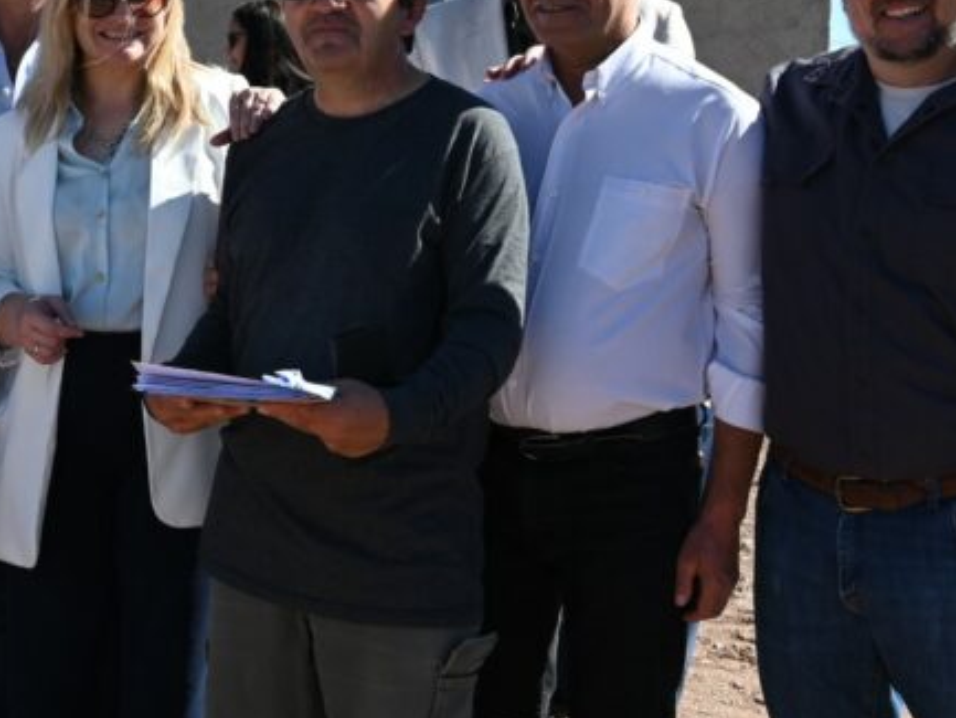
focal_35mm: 75
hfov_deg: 25.2
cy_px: 313
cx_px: 95
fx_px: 2072
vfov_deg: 19.6
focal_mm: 33
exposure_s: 1/1000
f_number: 5.6
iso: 250
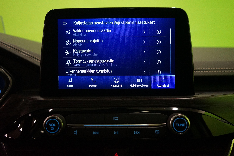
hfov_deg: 57.2
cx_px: 117
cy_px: 78
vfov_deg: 40.0
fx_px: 214
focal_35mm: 33
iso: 4000
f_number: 4
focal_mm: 33
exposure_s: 1/60
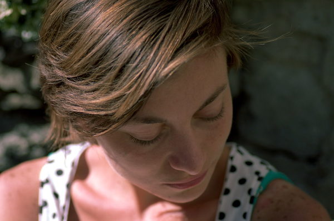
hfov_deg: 15.2
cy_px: 110
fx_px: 1250
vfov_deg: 10.1
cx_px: 167
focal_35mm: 135
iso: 200
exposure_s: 1/2500
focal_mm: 90
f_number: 2.8
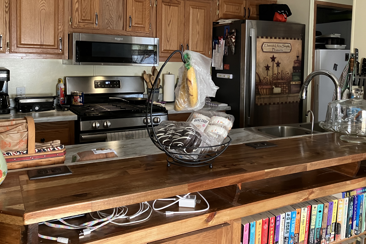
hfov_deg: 55.8
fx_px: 346
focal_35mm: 34
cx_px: 193
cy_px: 87
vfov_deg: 38.6
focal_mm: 3.99
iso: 320
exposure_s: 1/40
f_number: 1.8
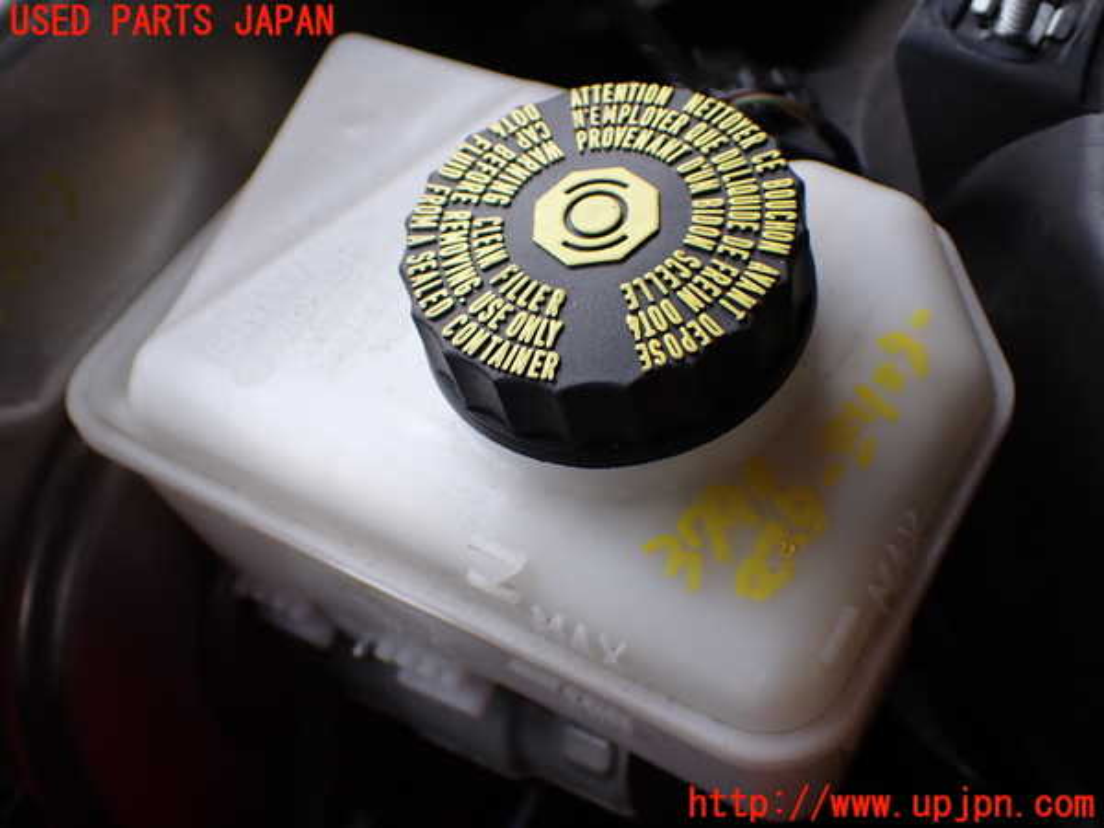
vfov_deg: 35.1
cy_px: 414
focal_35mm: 41
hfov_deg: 45.8
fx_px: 1308
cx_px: 552
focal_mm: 7.31
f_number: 2.8
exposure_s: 1/160
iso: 100
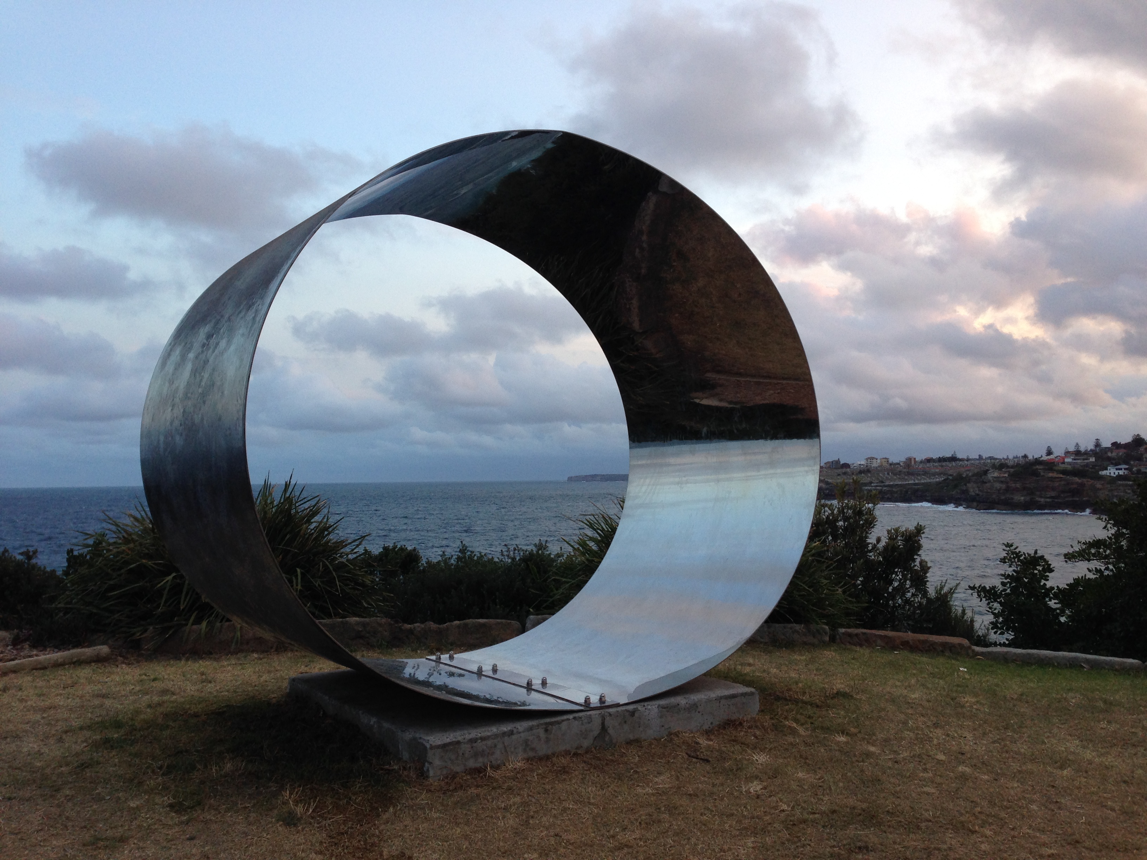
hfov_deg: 55.4
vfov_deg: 42.9
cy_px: 430
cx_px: 574
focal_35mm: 33
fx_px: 1093
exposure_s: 1/120
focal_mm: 4.12
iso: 64
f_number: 2.4
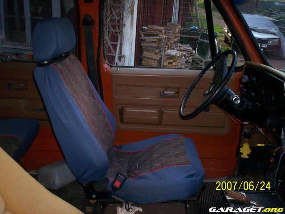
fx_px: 296
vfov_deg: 39.7
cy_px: 107
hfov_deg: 51.4
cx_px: 142
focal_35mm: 36
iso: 140
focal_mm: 6
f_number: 4.5
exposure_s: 1/60
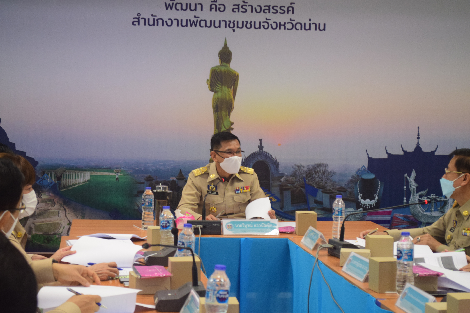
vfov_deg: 16.6
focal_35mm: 82
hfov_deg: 24.6
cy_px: 156
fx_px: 1077
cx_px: 235
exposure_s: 1/60
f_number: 5.6
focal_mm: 55
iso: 1250
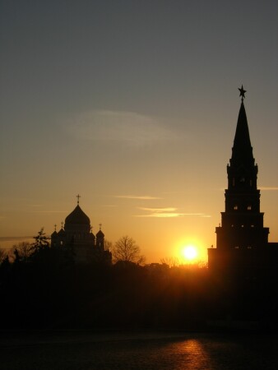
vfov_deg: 31.7
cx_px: 139
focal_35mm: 61
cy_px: 185
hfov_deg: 24.0
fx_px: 653
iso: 64
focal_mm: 12.7
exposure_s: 1/758
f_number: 5.9
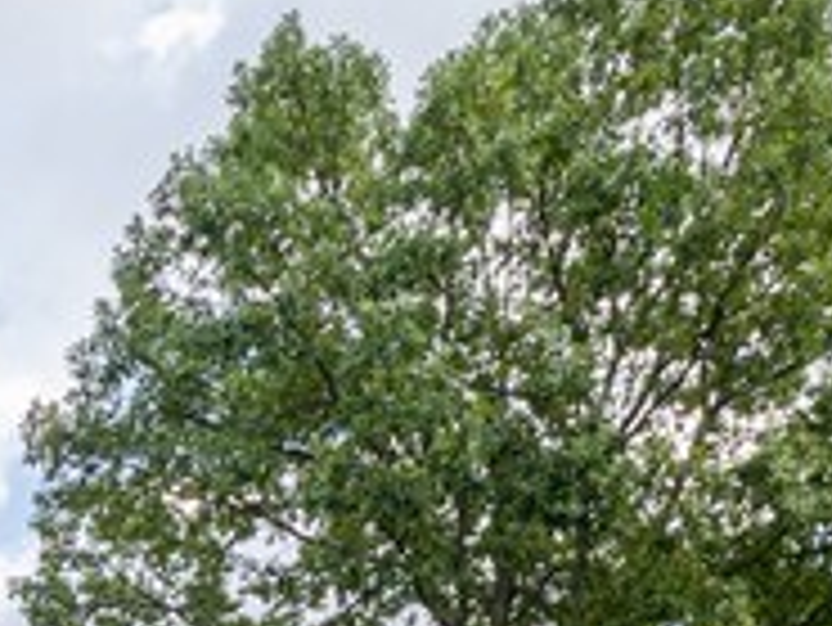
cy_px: 1243
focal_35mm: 70
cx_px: -256
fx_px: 1684
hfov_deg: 24.2
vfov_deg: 16.3
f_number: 9
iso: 200
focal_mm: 10
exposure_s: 1/100
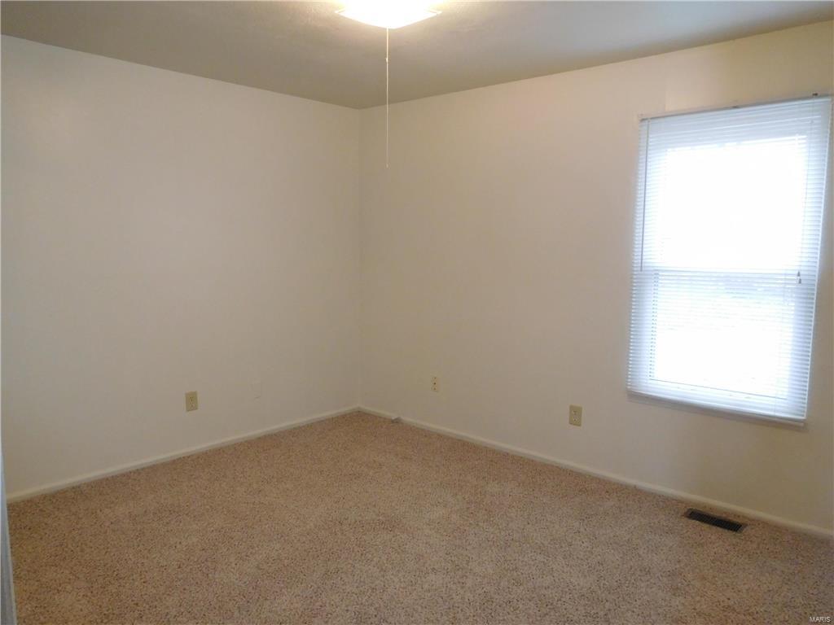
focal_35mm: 25
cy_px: 312
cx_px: 417
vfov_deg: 54.9
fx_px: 602
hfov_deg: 69.4
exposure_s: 1/30
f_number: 3.4
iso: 400
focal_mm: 4.5
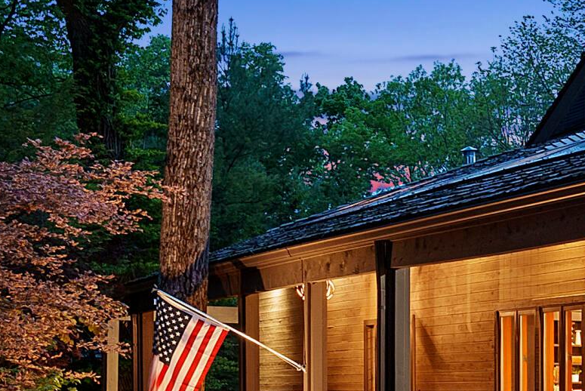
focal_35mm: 89
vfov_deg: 15.4
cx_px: 1064
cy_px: 198
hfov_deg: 18.0
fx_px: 1447
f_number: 9
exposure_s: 6
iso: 640
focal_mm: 23
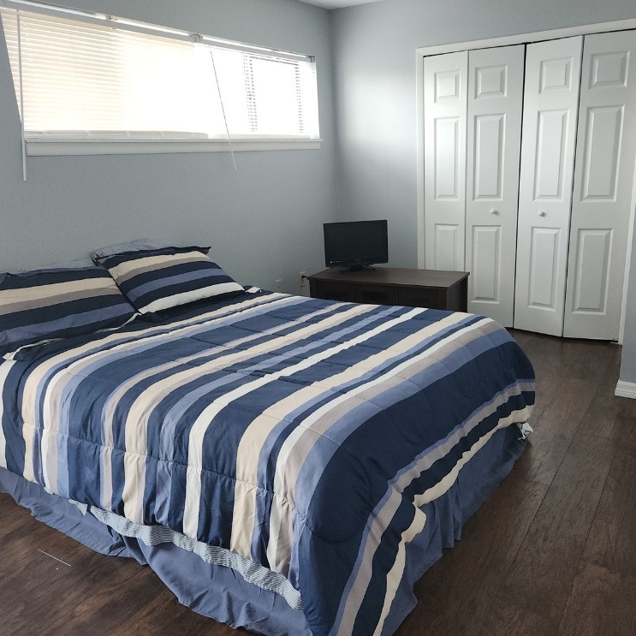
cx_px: 359
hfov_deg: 57.1
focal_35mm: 28
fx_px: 582
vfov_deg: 57.3
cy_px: 316
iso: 160
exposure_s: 1/120
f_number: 1.8
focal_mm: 5.4
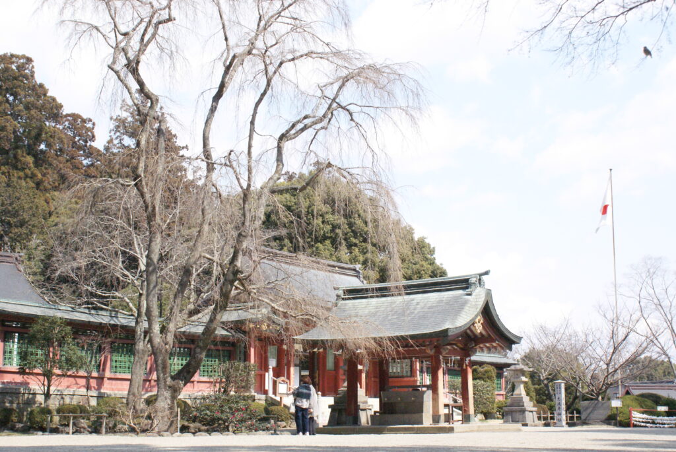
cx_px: 338
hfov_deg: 37.8
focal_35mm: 52
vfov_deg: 25.8
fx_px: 987
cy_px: 226
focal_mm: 35
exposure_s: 1/2000
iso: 1600
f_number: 8
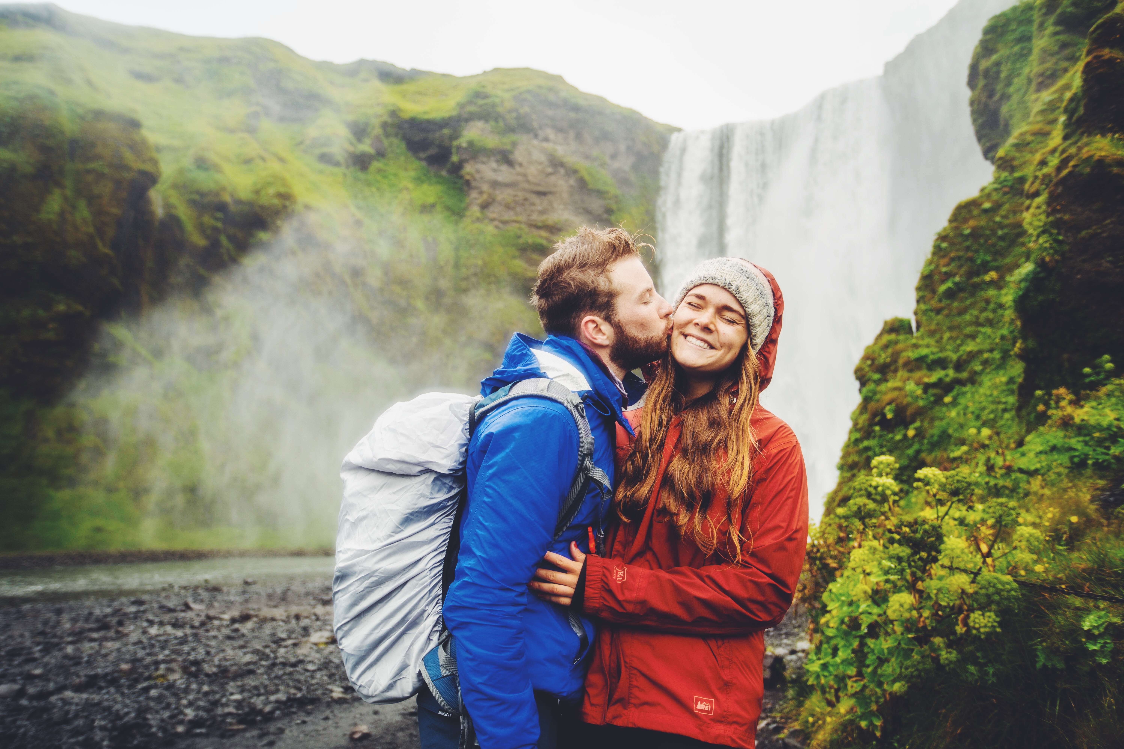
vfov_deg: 46.4
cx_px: 562
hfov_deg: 65.5
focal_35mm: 28
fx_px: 874
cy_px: 374
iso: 100
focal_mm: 28
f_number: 4
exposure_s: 1/60
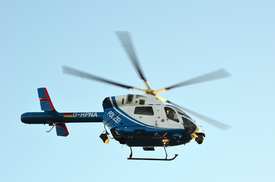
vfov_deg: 8.1
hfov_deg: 12.3
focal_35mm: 168
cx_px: 138
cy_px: 91
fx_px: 1280
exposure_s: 1/250
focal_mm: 112
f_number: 8
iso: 140
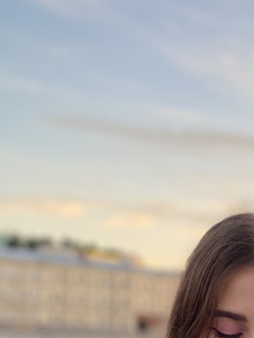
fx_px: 675
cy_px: 403
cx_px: 278
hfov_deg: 20.4
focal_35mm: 69
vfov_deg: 25.4
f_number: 1.8
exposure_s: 1/121
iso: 64
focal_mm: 4.25
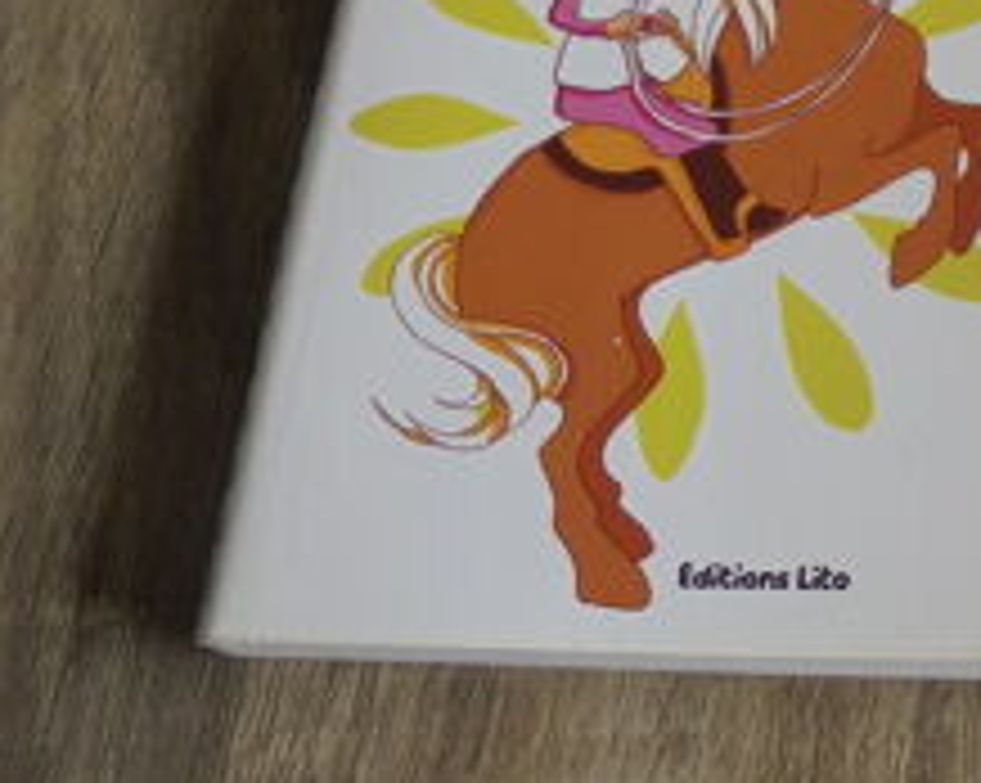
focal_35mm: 56
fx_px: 1624
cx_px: 1040
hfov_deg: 30.6
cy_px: 176
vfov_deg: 26.7
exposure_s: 1/50
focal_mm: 4.6
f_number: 3.5
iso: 100
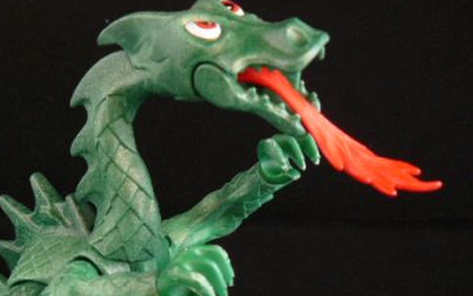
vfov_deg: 23.3
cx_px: 146
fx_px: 709
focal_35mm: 55
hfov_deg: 36.4
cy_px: 224
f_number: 2.8
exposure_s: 1/15
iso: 160
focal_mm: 6
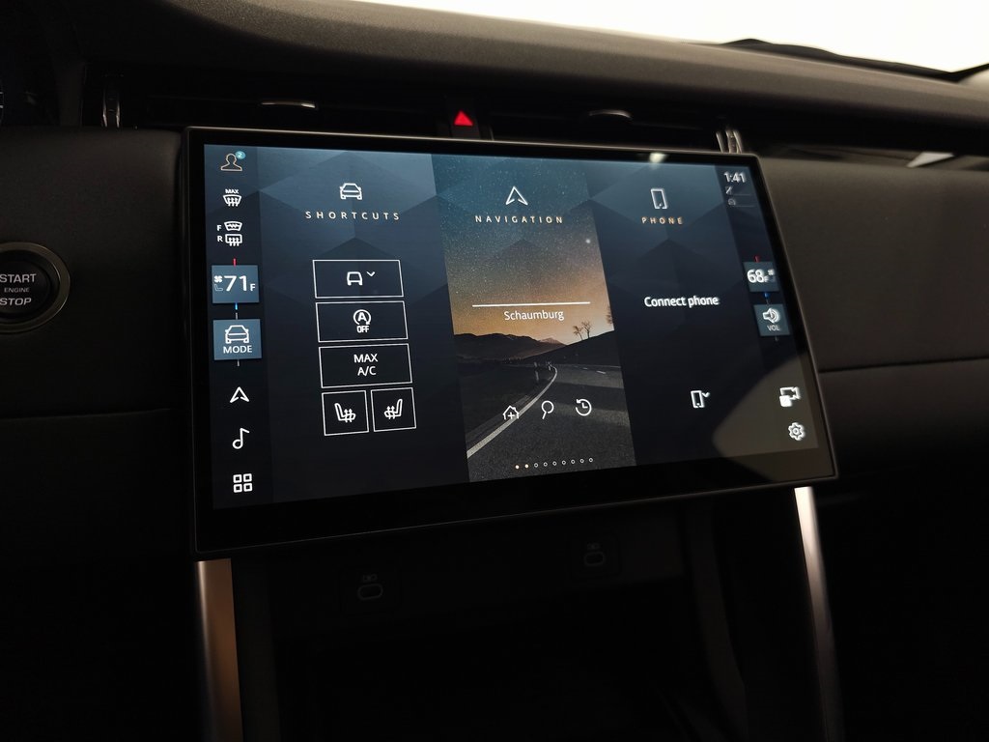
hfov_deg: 73.9
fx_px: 657
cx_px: 494
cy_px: 371
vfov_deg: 58.9
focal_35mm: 23
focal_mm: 6.3
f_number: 1.7
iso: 100
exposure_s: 1/60
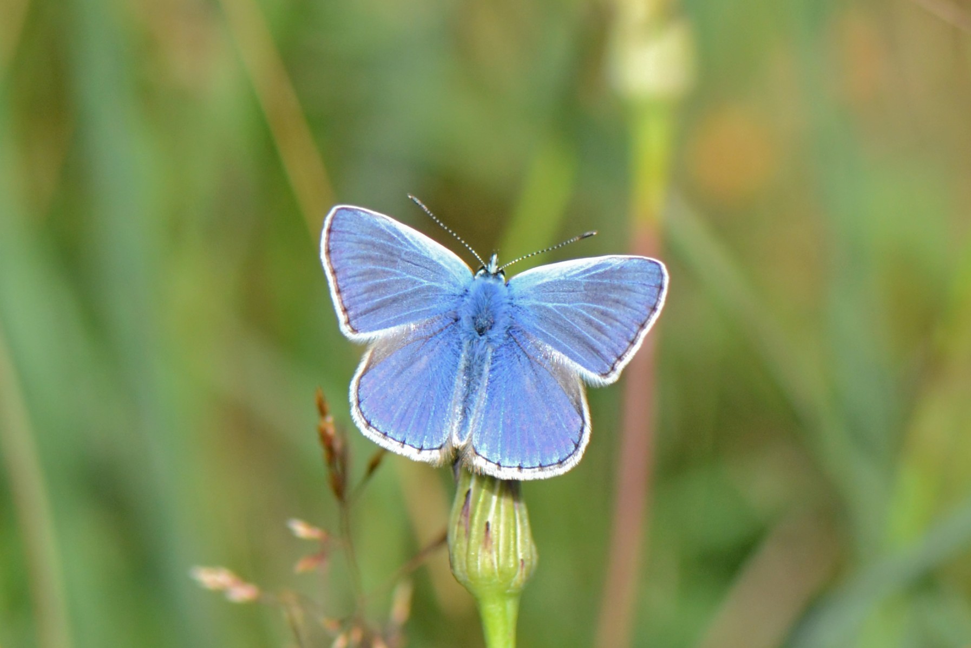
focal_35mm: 158
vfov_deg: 8.7
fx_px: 4248
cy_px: 324
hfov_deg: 13.0
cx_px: 486
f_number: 6.3
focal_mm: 105
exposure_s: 1/1600
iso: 400
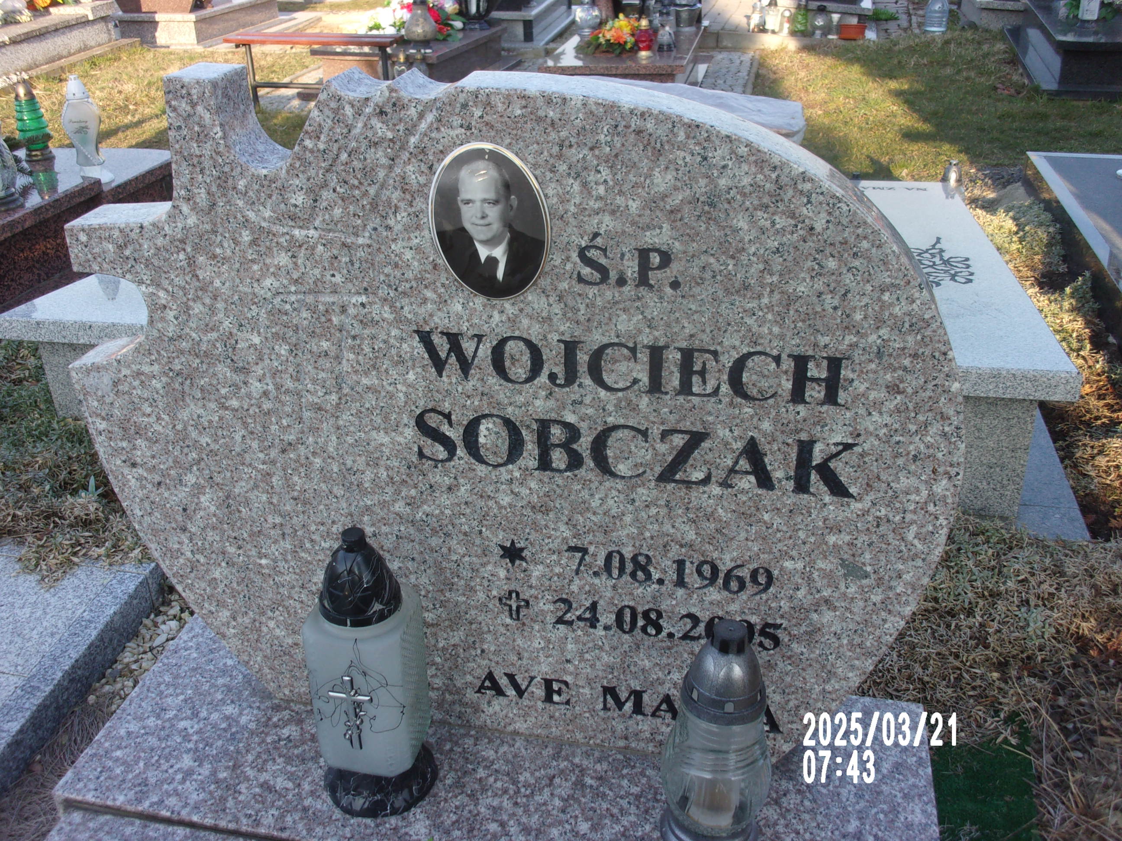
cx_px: 561
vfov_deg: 39.7
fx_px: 1167
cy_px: 420
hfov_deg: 51.4
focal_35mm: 36
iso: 80
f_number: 4.5
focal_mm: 6.4
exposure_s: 1/150
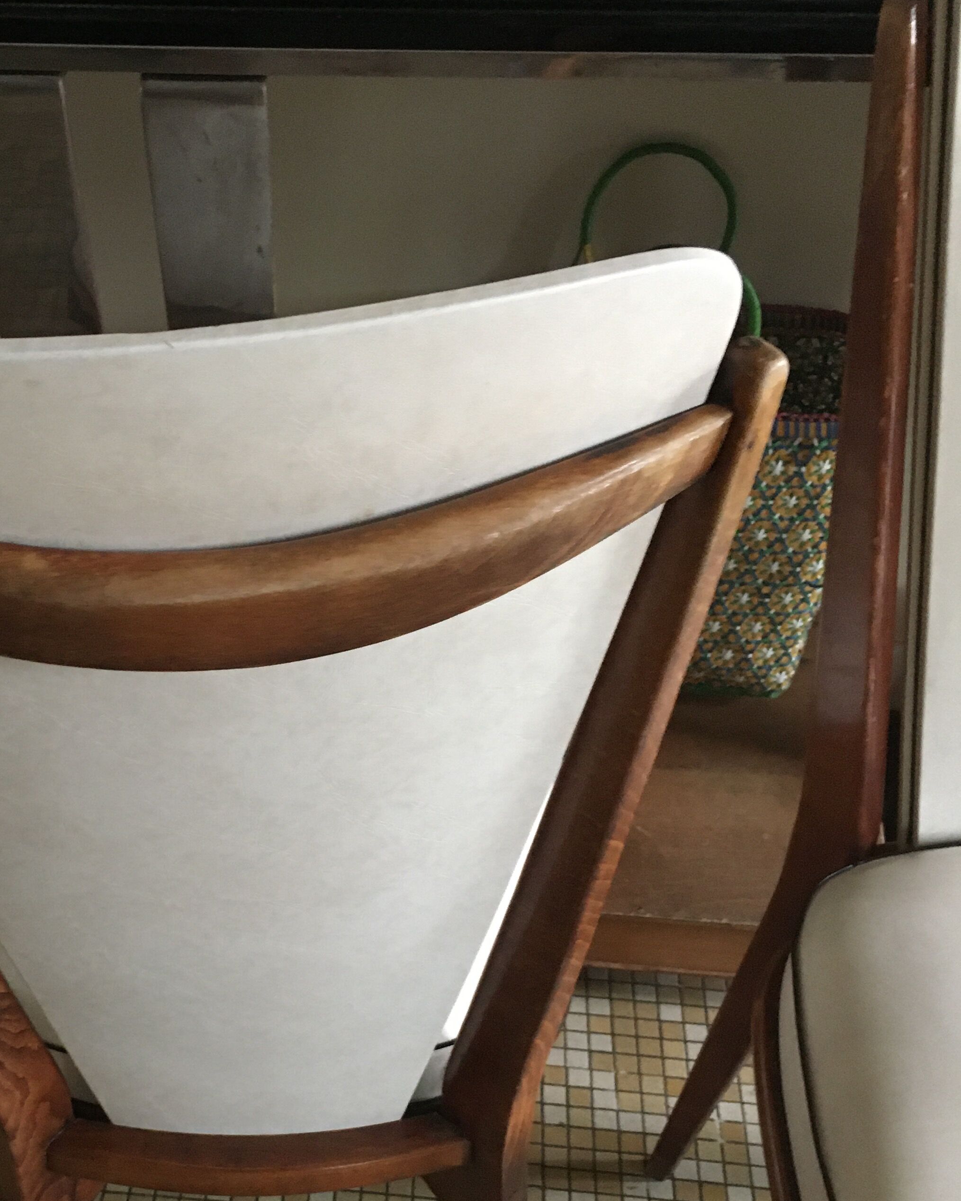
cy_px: 771
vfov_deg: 40.8
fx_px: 1600
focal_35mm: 45
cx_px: 246
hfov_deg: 32.8
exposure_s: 1/17
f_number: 2.2
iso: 200
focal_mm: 4.15
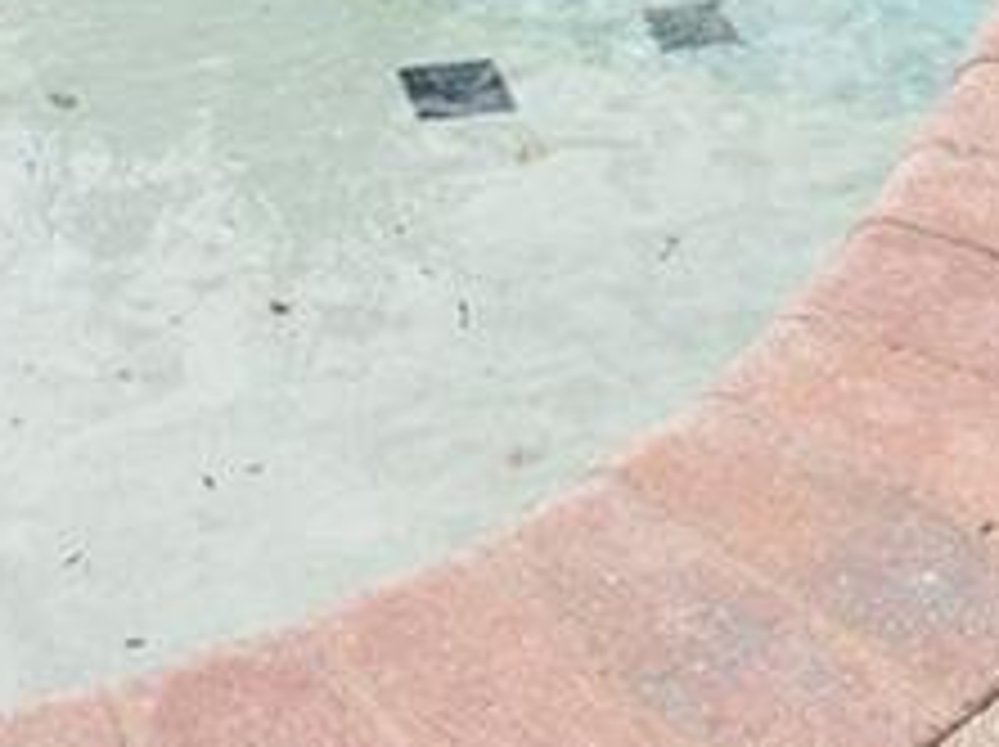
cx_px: 378
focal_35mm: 104
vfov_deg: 11.2
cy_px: -1179
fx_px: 2998
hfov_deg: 18.9
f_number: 10
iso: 200
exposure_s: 1/400
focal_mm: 10
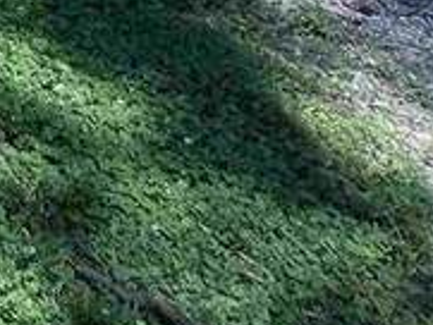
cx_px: -579
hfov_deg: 14.6
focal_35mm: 92
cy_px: -750
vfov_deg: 10.0
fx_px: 1152
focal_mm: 1.57
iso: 32
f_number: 1.8
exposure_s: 1/415
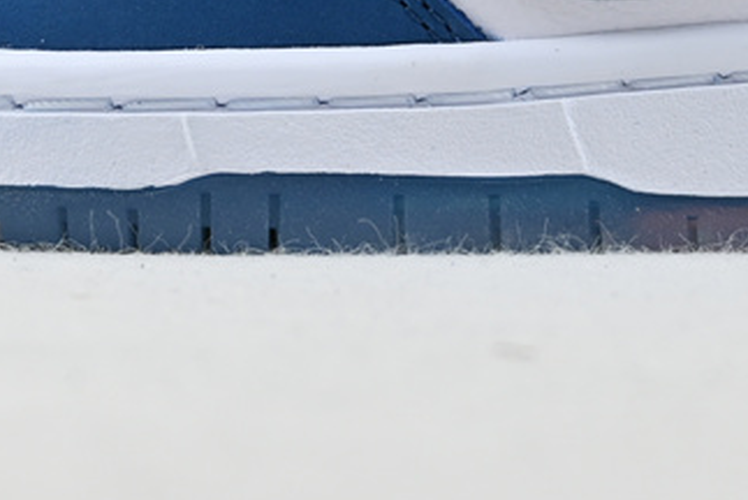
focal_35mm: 195
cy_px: -229
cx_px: 600
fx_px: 4052
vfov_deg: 7.0
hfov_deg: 10.5
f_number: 5.3
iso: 100
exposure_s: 1/50
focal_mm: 35
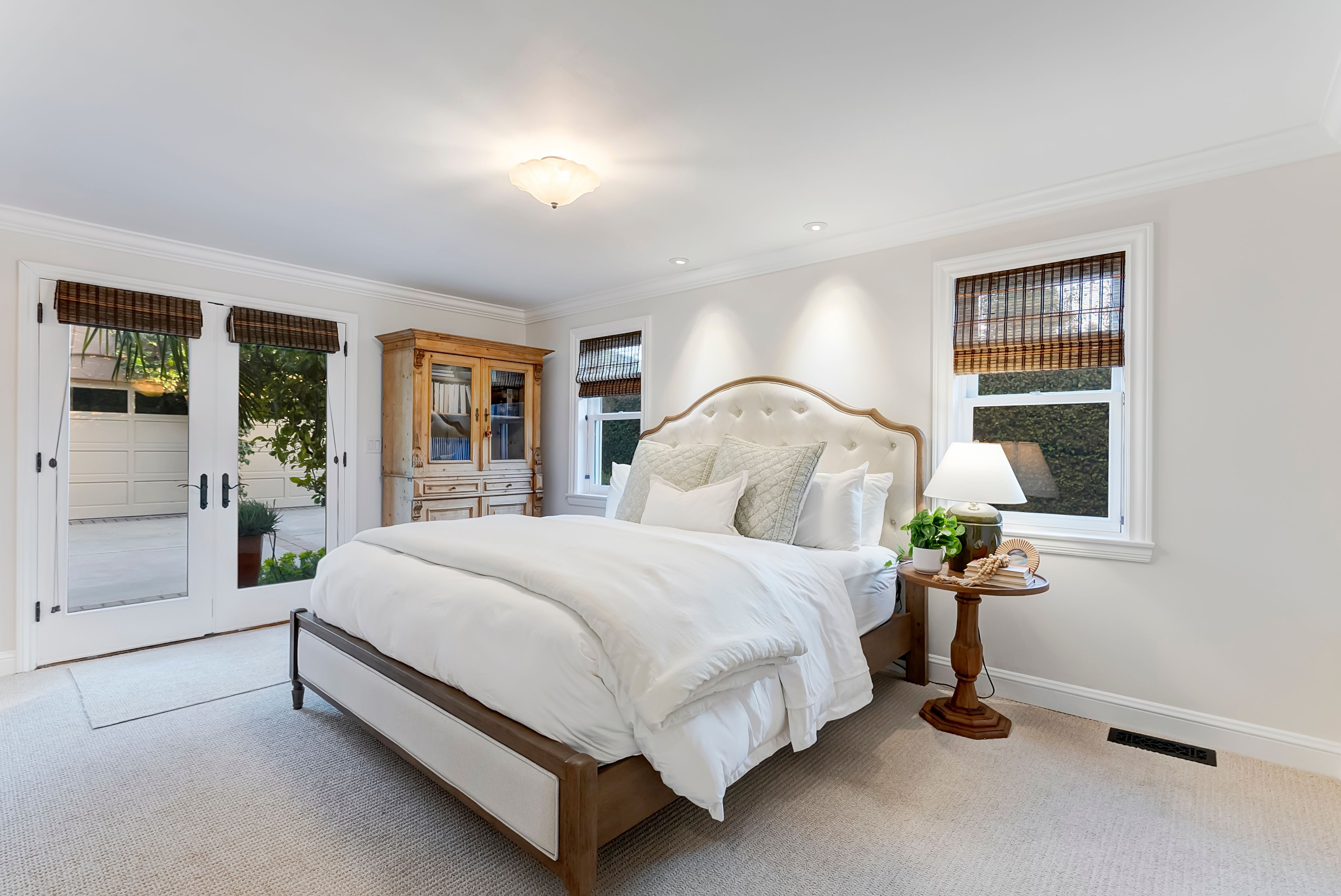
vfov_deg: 73.8
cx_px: 670
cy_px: 448
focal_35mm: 16
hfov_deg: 96.7
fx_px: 596
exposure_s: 1/30
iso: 800
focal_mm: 16
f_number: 8
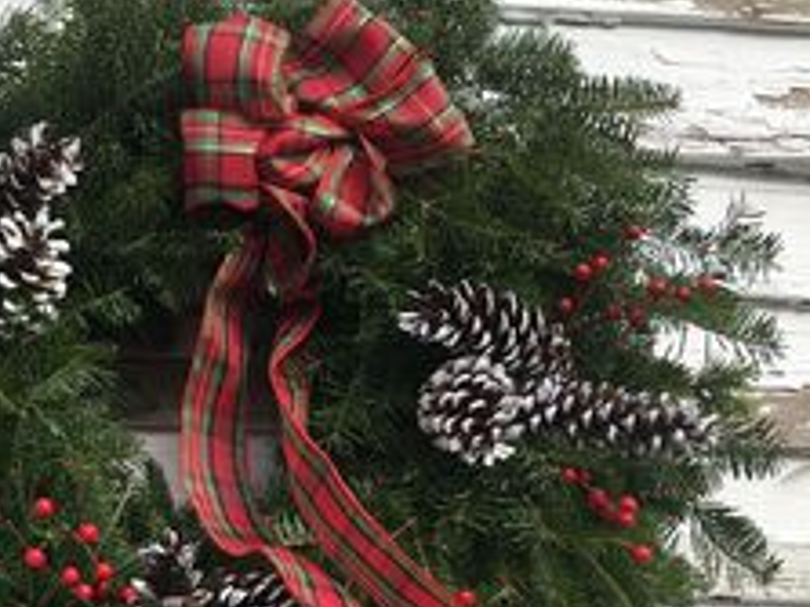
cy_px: 425
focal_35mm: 52
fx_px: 1216
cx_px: 185
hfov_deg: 35.9
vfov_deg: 27.8
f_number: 2.2
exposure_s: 1/646
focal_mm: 4.15
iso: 25
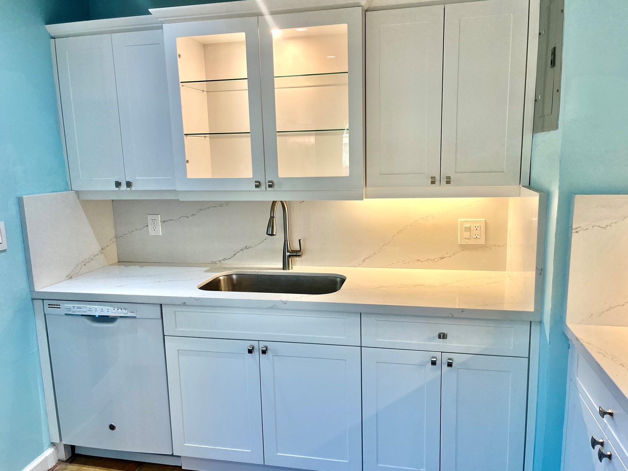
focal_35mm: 27
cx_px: 314
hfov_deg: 65.3
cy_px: 240
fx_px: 490
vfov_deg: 51.4
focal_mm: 5.1
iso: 50
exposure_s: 1/120
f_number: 1.6
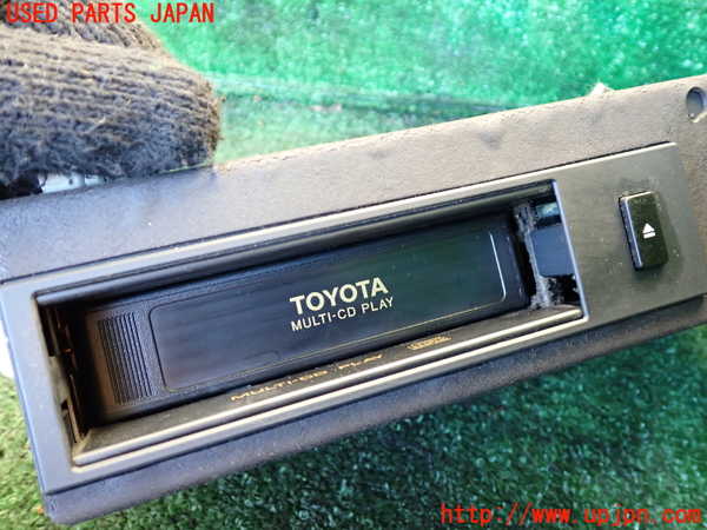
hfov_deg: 60.0
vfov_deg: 46.8
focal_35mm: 30
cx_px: 354
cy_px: 265
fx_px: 613
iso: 400
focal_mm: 5.4
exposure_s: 1/30
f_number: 2.3
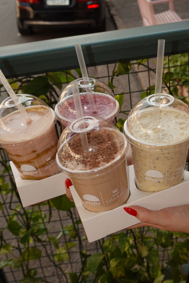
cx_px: 94
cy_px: 142
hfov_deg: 28.1
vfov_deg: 41.1
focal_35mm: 48
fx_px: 378
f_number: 4
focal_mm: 18.24
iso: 100
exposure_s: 1/200
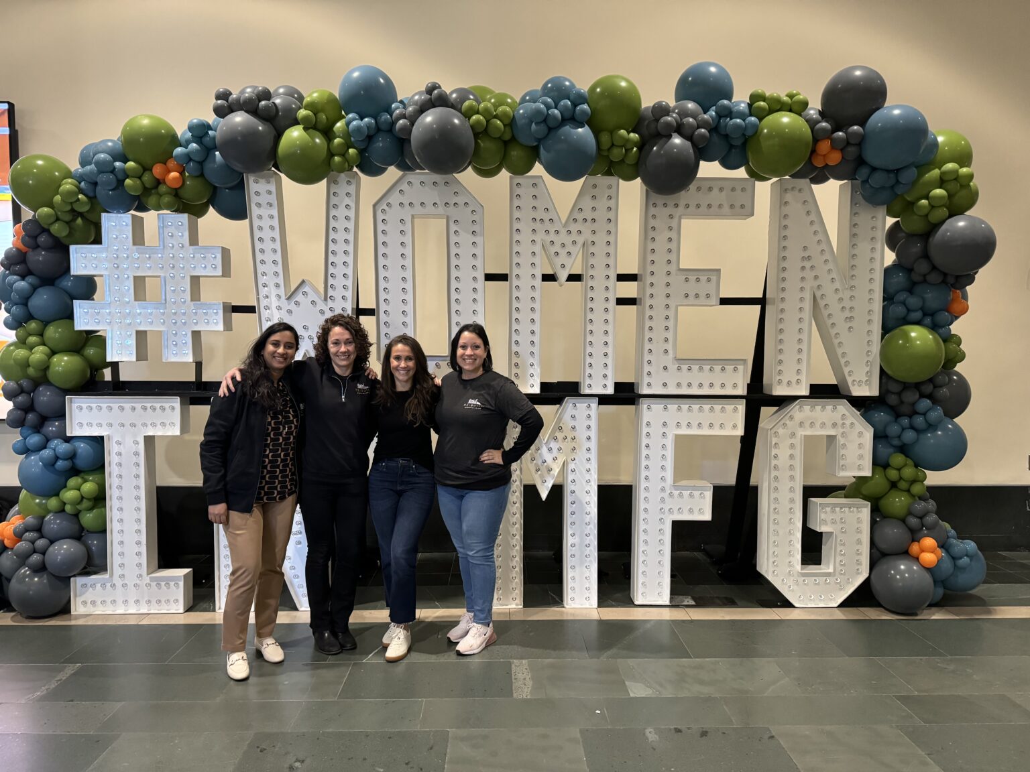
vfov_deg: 56.8
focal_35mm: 24
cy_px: 386
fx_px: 714
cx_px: 515
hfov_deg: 71.6
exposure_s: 1/40
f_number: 1.78
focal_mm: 6.76
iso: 640
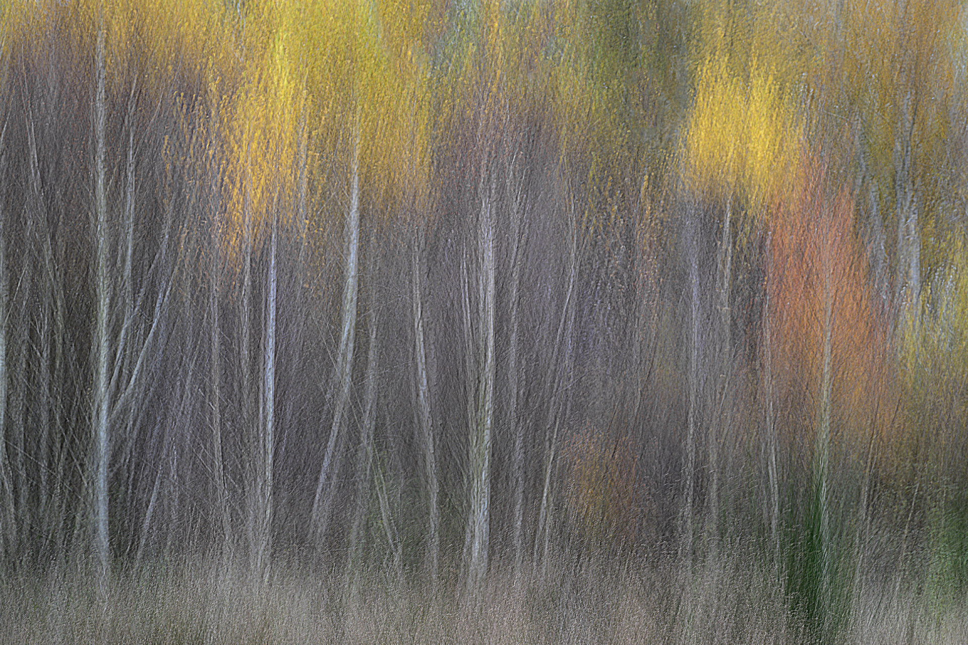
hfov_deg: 19.5
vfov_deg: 13.0
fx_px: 2823
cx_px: 484
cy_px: 322
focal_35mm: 105
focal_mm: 105
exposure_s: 3
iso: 64
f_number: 16
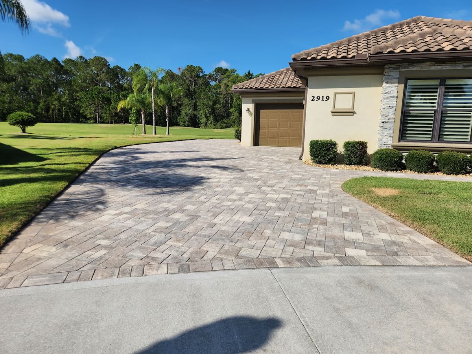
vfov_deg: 58.9
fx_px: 314
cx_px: 236
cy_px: 177
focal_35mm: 23
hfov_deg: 73.9
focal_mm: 5.4
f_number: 1.8
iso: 20
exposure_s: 1/2240
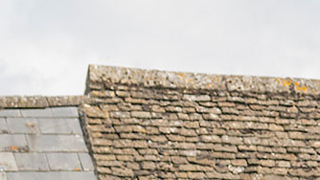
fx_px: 4702
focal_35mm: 554
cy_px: 801
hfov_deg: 3.8
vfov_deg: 2.1
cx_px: 746
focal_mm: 70
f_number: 5
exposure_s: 1/1000
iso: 400
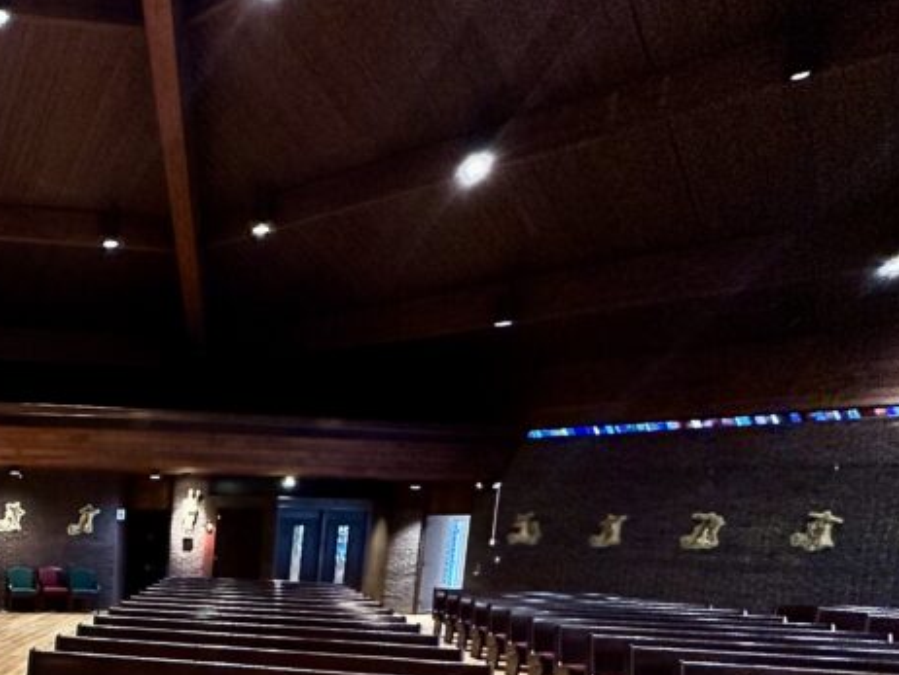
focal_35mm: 31
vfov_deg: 41.0
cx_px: -58
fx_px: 806
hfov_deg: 45.8
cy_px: 638
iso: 500
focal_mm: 2.22
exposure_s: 1/60
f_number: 2.2
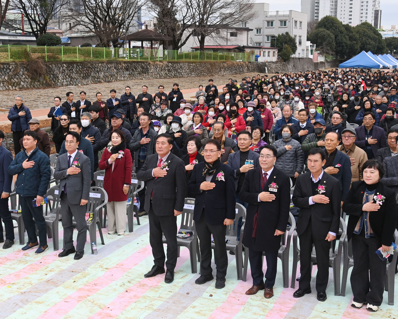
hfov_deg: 44.8
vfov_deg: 36.5
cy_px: 145
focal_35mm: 41
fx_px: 483
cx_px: 185
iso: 400
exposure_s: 1/500
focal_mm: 31
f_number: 6.3
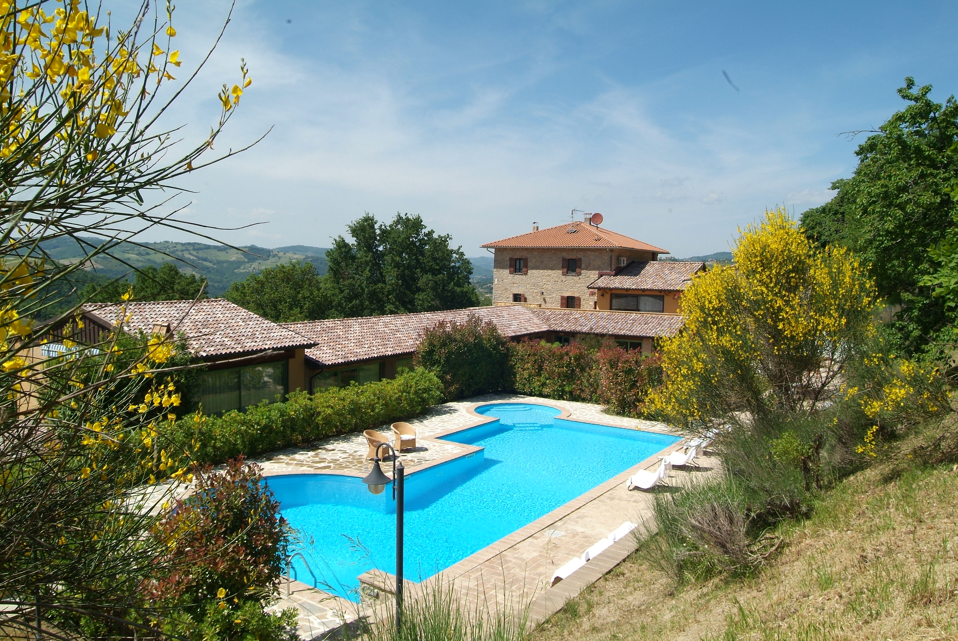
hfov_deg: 69.3
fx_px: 693
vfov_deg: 49.7
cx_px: 479
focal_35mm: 26
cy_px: 320
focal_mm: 17
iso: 400
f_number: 9.5
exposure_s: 1/350
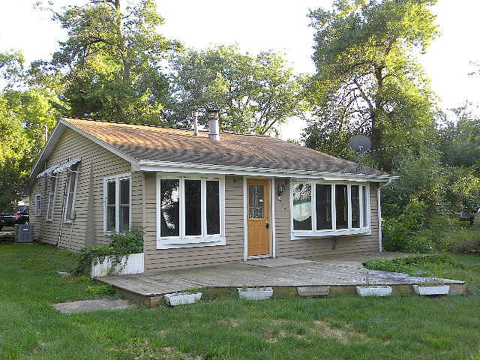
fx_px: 458
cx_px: 240
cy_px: 180
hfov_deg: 55.4
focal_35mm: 33
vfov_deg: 42.9
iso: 65
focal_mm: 5.9
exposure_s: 1/67.6
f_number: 2.8
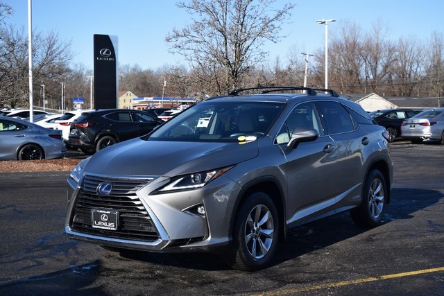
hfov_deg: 37.8
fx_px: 648
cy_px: 148
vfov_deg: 25.8
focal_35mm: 52
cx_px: 222
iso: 400
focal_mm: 35
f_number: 5.6
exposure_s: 1/1600
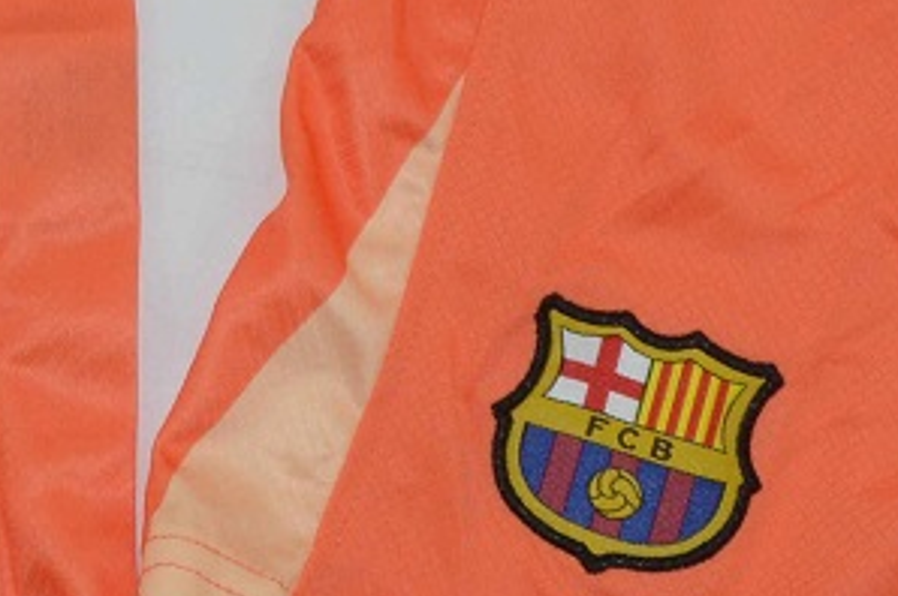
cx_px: 95
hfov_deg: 10.7
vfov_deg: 7.0
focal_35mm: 191
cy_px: -391
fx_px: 4760
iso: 400
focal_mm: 21
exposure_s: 1/200
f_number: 11
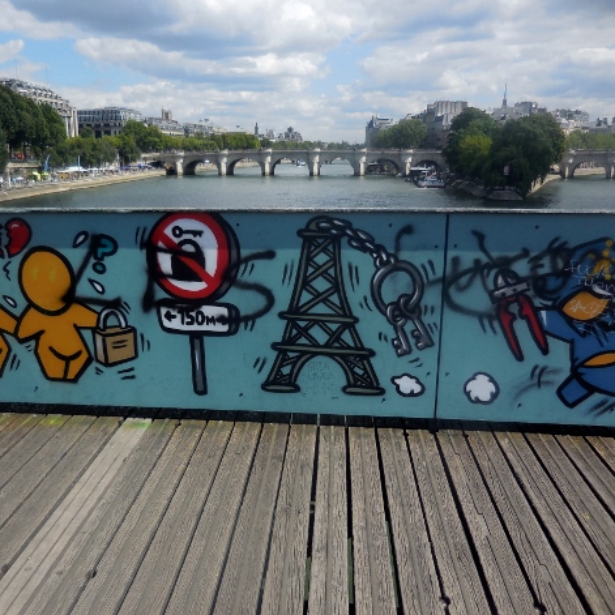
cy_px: 308
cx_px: 259
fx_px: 603
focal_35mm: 30
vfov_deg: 54.0
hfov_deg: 53.8
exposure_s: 1/1600
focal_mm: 4.5
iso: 125
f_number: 3.3
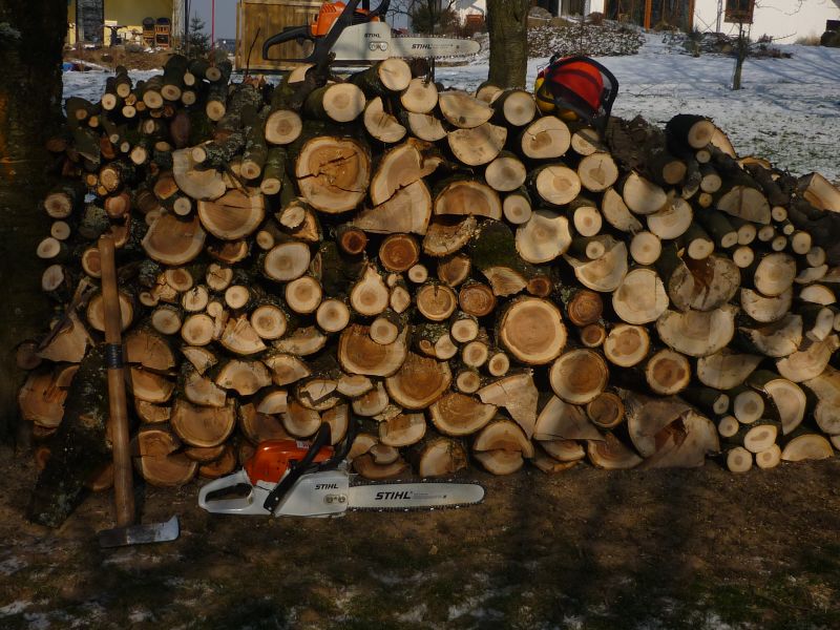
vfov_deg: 31.5
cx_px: 420
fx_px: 1116
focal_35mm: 46
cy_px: 315
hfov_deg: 41.2
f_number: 8
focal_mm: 5.9
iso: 80
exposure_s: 1/400
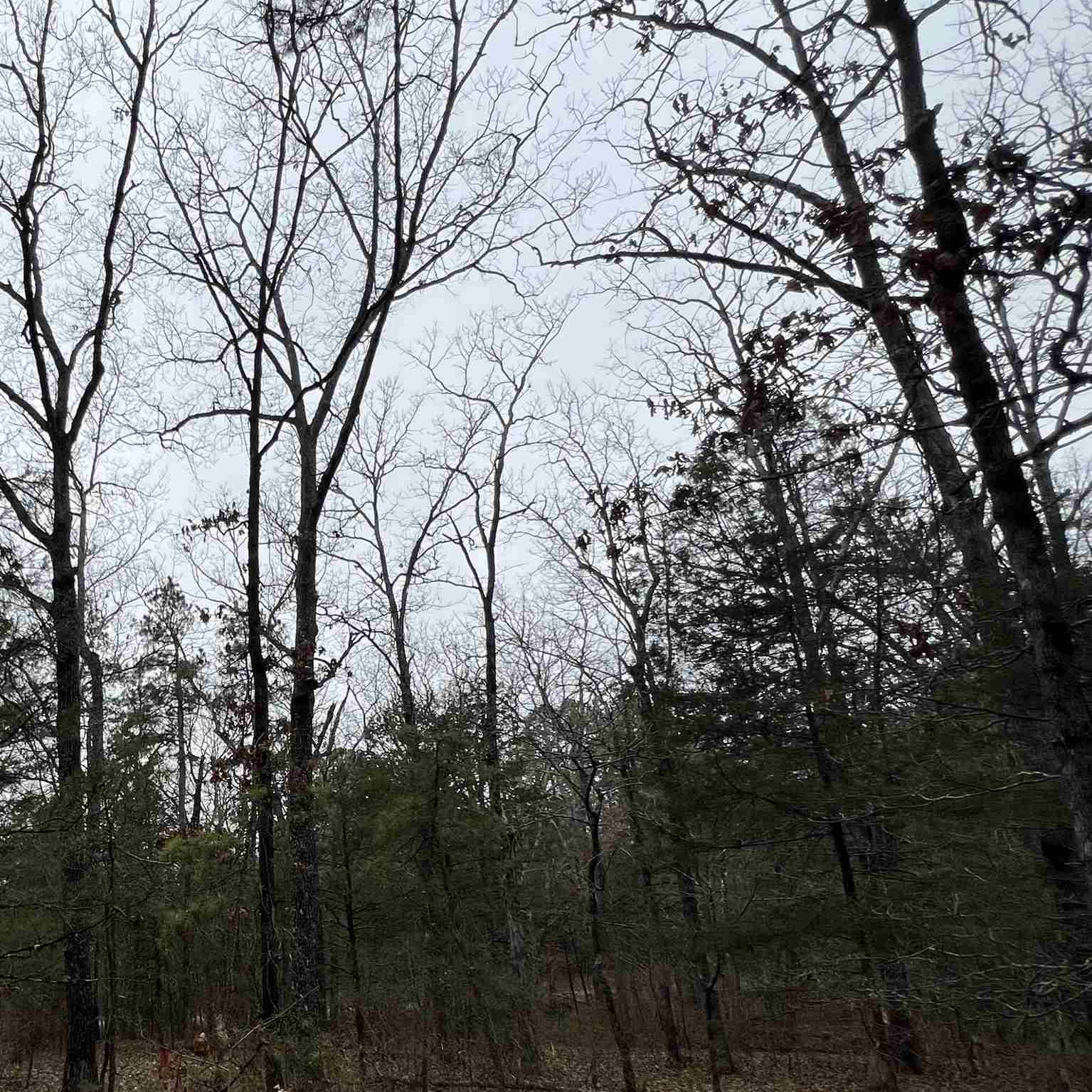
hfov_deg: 56.5
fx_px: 821
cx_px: 80
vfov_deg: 65.1
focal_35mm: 23
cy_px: 748
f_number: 1.8
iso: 32
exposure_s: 1/528
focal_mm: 1.57
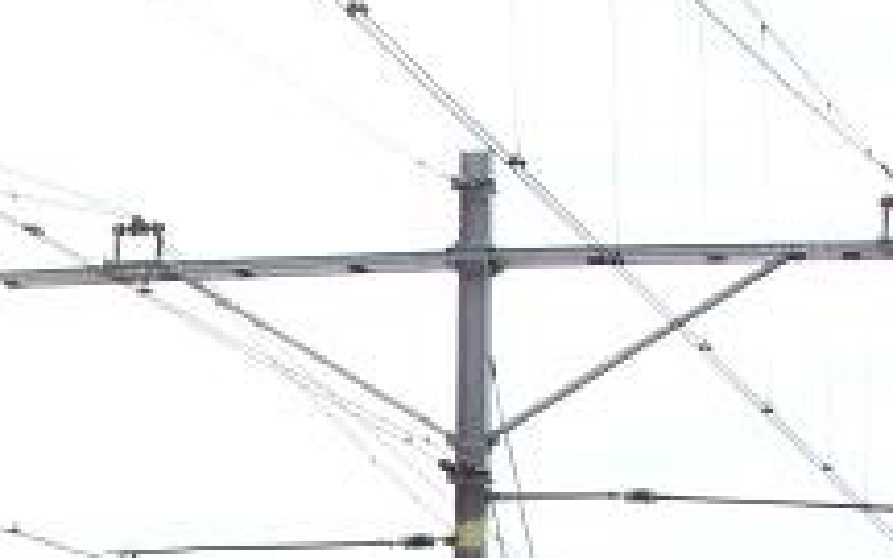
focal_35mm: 149
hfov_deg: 13.5
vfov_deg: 8.4
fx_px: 3626
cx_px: -318
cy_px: 1095
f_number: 4.9
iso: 50
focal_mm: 6.3
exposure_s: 1/209
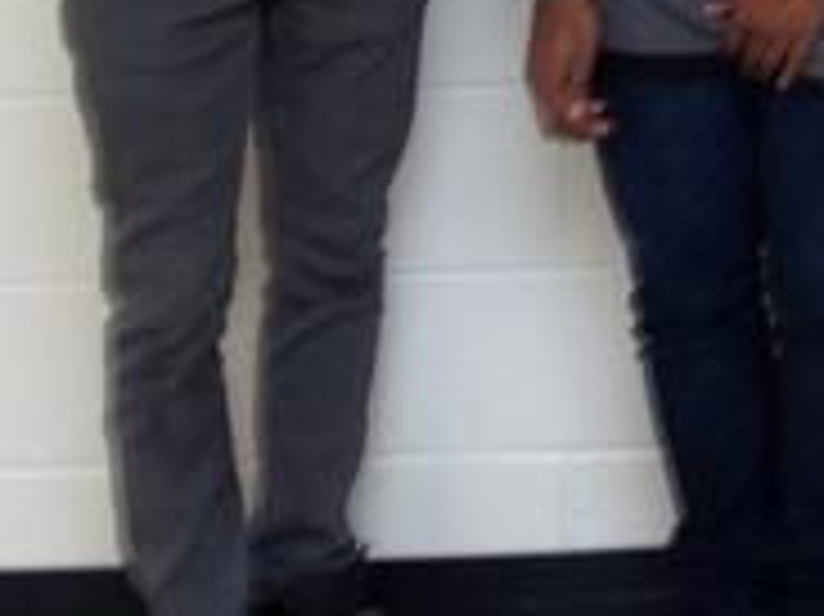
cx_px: 1328
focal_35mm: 130
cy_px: -544
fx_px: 3092
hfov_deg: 14.0
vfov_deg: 10.6
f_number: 2.4
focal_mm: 4.12
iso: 50
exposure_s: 1/20
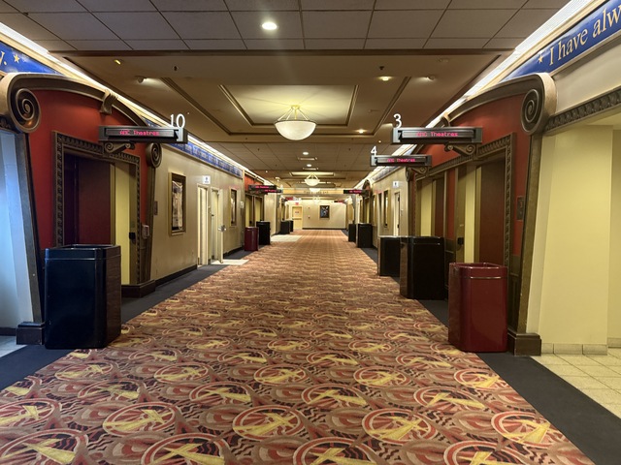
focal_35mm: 24
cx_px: 310
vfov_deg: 56.8
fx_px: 431
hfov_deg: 71.6
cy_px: 232
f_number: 1.78
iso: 640
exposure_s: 1/60
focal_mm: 6.76
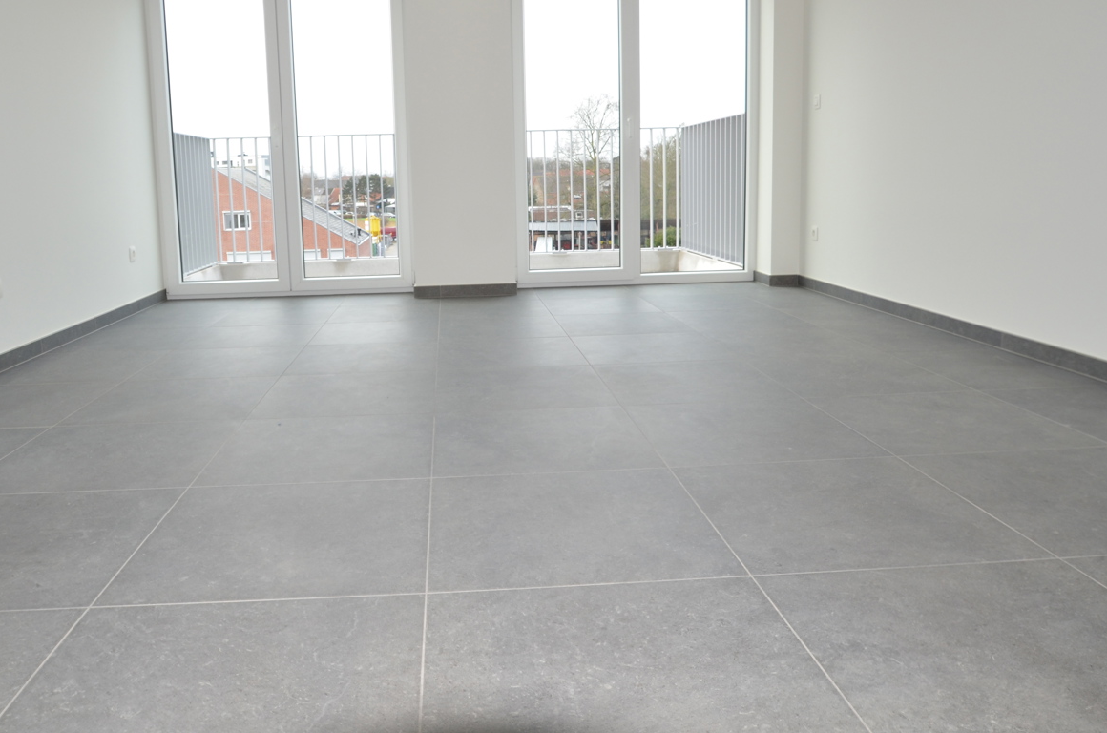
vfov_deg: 45.8
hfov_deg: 65.2
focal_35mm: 28
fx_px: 859
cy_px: 275
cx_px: 469
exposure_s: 1/125
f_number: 3.8
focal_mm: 14
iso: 280
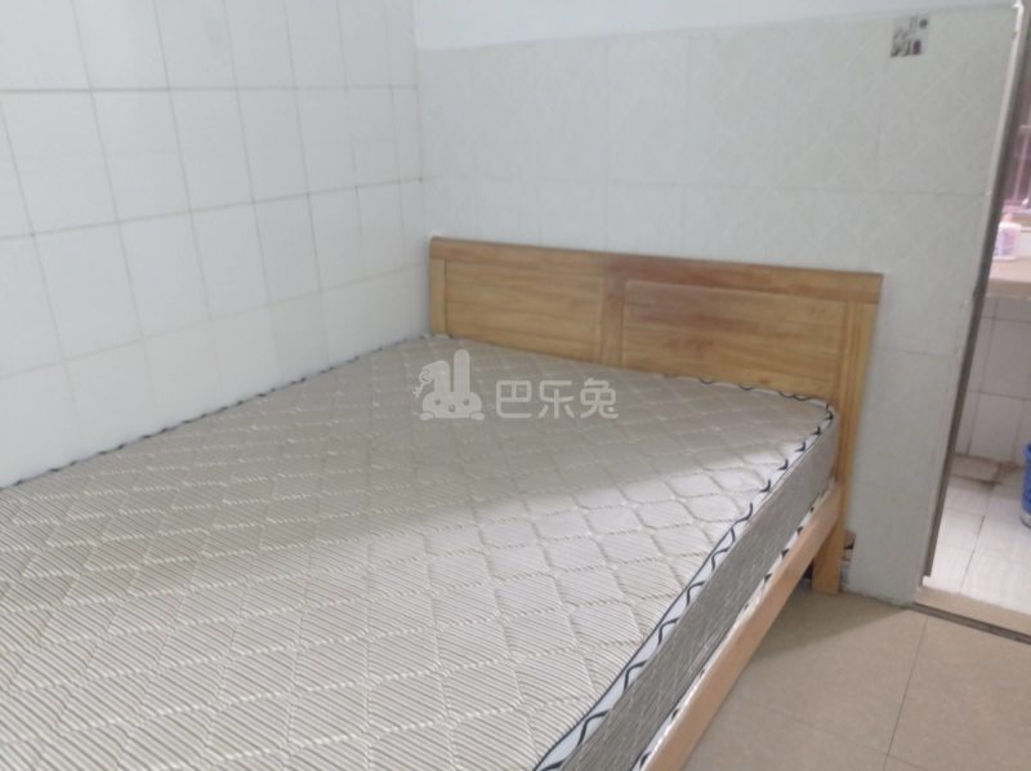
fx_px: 833
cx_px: 516
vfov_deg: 49.7
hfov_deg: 63.5
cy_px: 386
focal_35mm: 28
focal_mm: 4.7
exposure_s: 1/24
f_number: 1.79
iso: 381
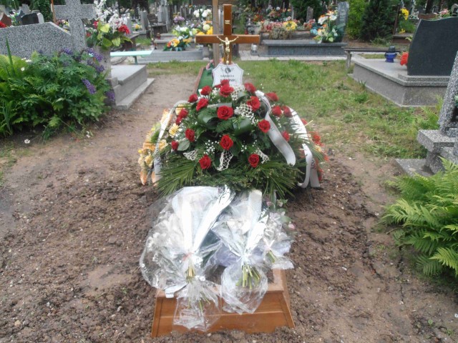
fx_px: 397
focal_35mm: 30
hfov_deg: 60.0
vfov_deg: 46.8
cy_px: 172
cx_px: 229
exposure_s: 1/100
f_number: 3.5
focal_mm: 5.25
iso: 80
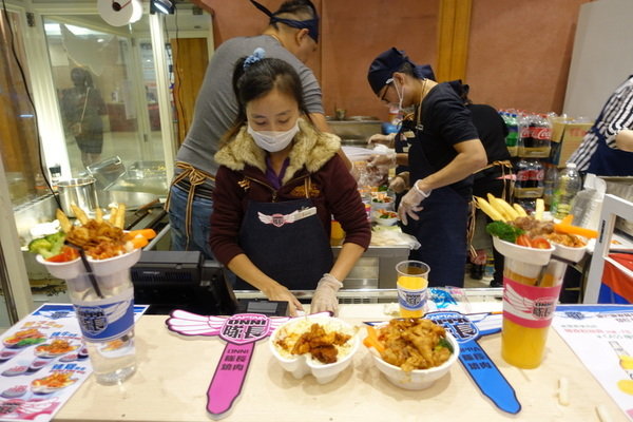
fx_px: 422
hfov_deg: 73.7
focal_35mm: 24
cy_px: 211
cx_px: 316
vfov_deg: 53.1
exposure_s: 1/30
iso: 200
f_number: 1.8
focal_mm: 8.8
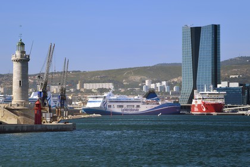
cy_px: 84
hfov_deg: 11.7
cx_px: 125
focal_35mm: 175
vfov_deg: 7.8
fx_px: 1215
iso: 200
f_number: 10
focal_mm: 175
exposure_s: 1/640
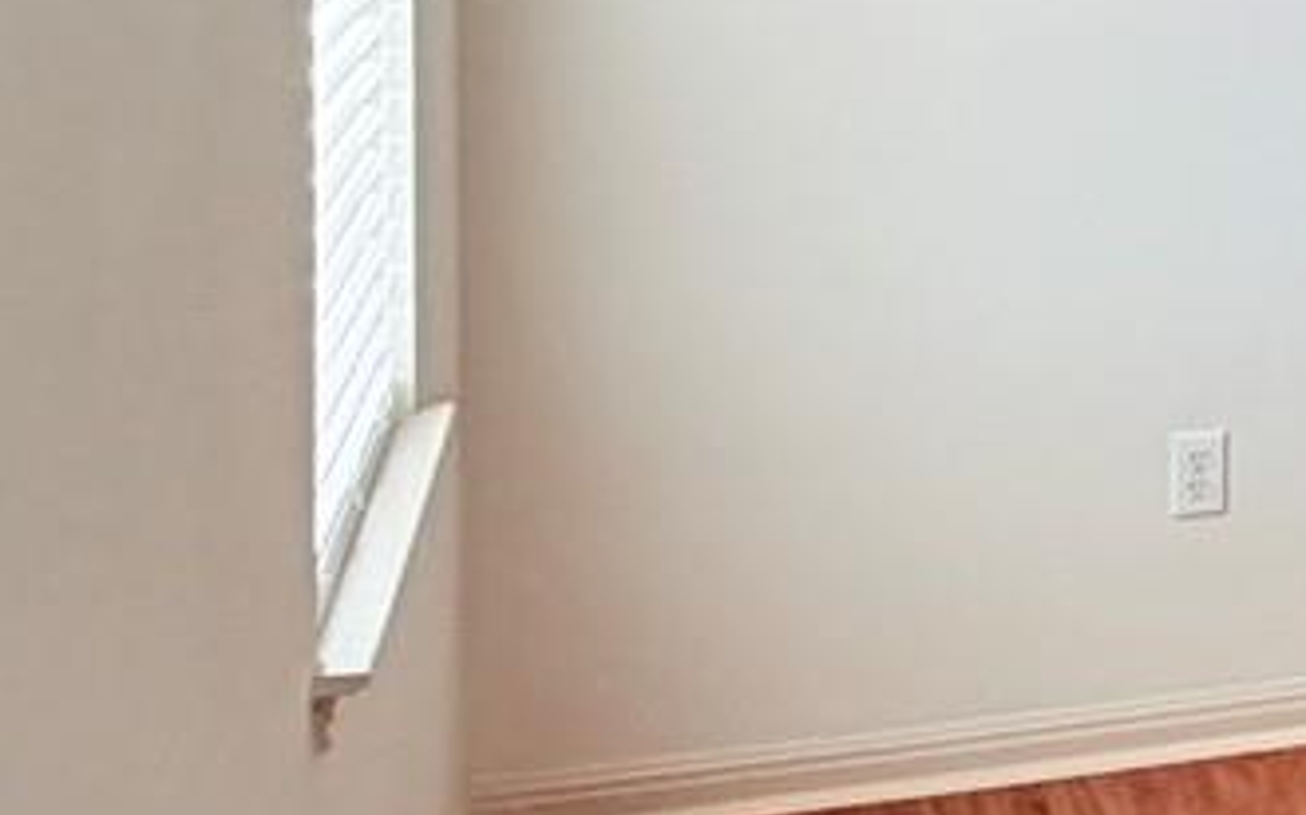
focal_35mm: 92
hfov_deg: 18.2
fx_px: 3273
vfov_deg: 13.6
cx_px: 2307
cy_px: -281
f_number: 2.2
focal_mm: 2.22
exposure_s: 1/121
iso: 80
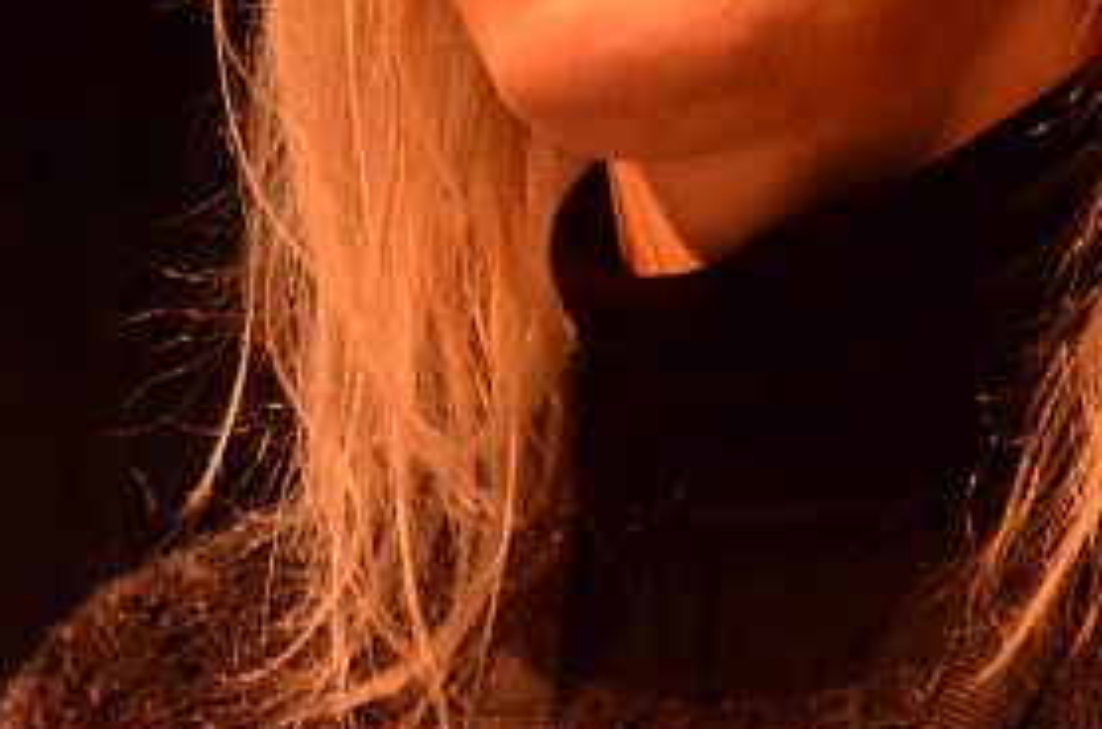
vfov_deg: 2.3
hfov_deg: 3.5
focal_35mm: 582
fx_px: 17788
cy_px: -289
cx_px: 341
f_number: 8
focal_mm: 135
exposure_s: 1/60
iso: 5000
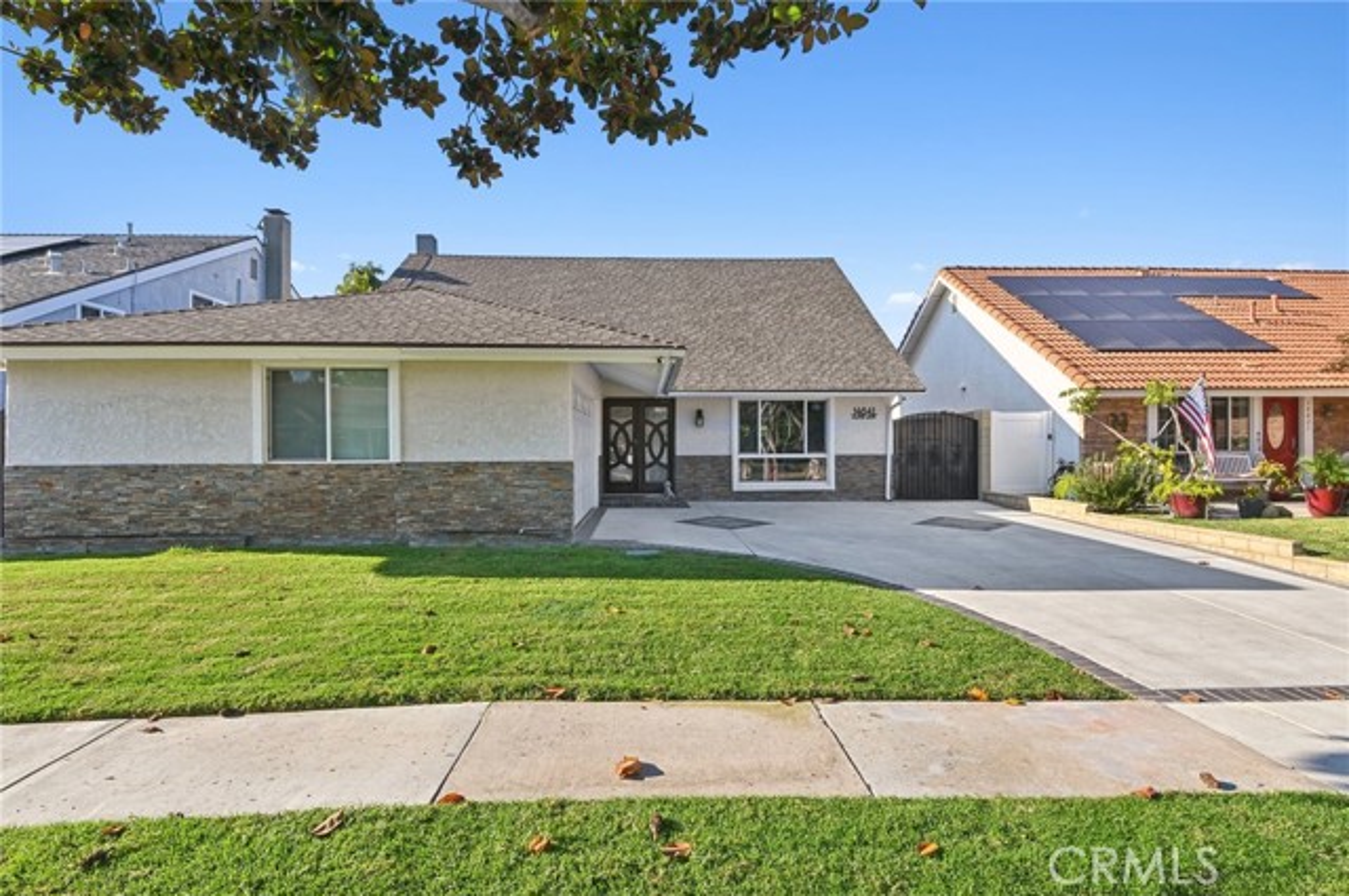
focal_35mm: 18
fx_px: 674
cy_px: 448
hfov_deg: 90.1
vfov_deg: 67.2
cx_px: 674
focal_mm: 18
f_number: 25
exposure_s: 1/25
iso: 320
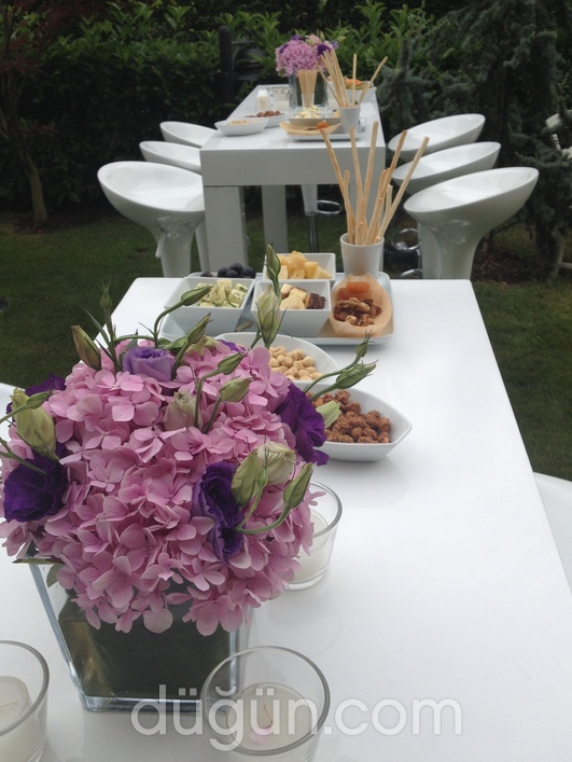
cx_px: 296
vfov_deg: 48.9
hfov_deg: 37.7
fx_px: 836
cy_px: 351
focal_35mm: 38
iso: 50
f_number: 2.4
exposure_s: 1/317
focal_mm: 4.28
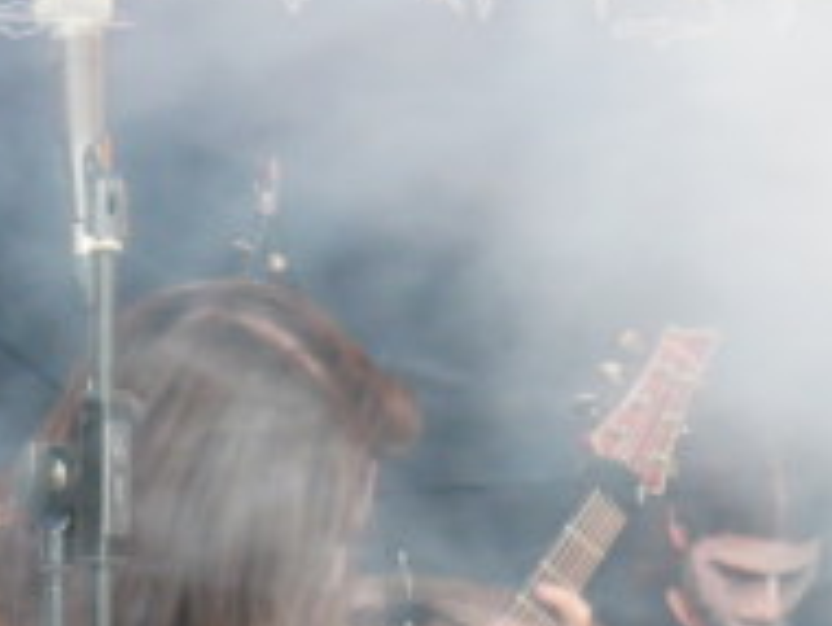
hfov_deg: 8.5
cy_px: 755
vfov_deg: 6.4
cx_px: 705
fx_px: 5559
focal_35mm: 231
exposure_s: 1/25
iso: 800
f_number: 5.6
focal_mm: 44
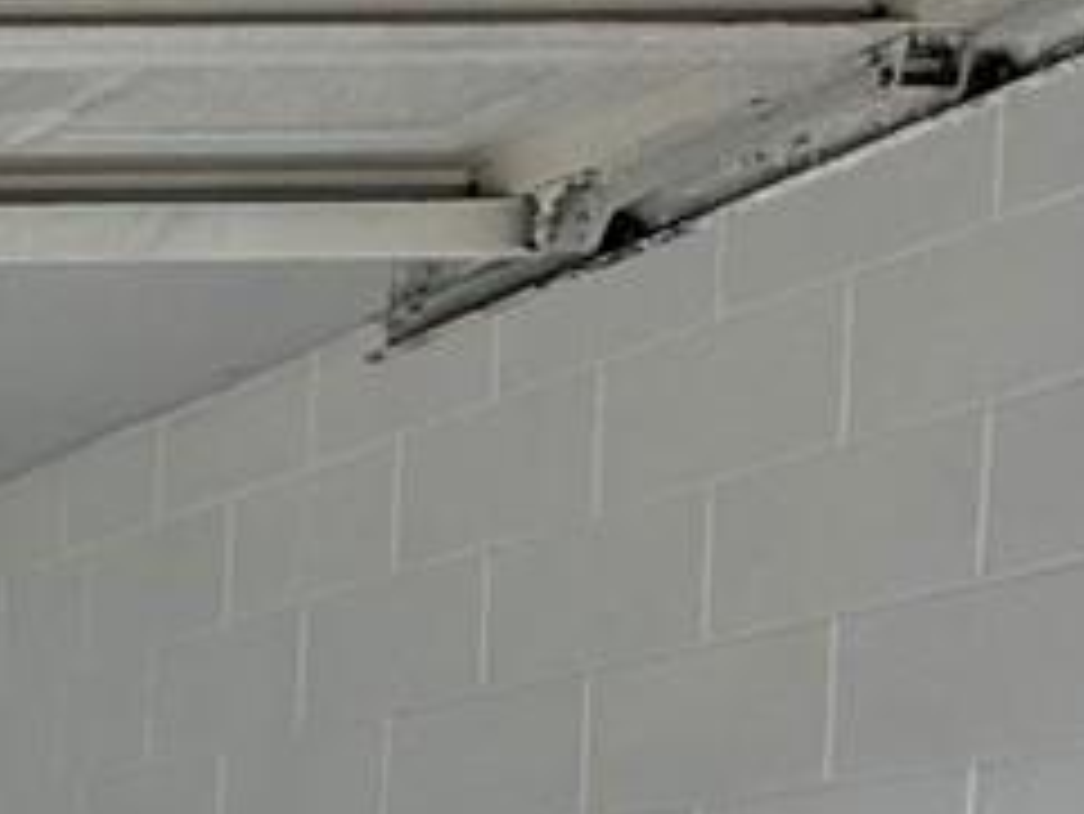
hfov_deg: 13.9
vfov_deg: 14.6
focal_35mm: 93
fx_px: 2914
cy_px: 1295
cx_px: -1588
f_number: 2.2
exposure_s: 1/211
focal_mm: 2.22
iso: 40
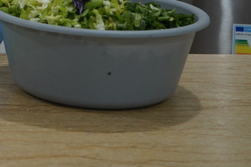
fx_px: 990
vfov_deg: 9.4
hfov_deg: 13.8
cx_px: -99
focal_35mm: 142
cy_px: -71
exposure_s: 1/200
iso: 1600
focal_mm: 46
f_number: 4
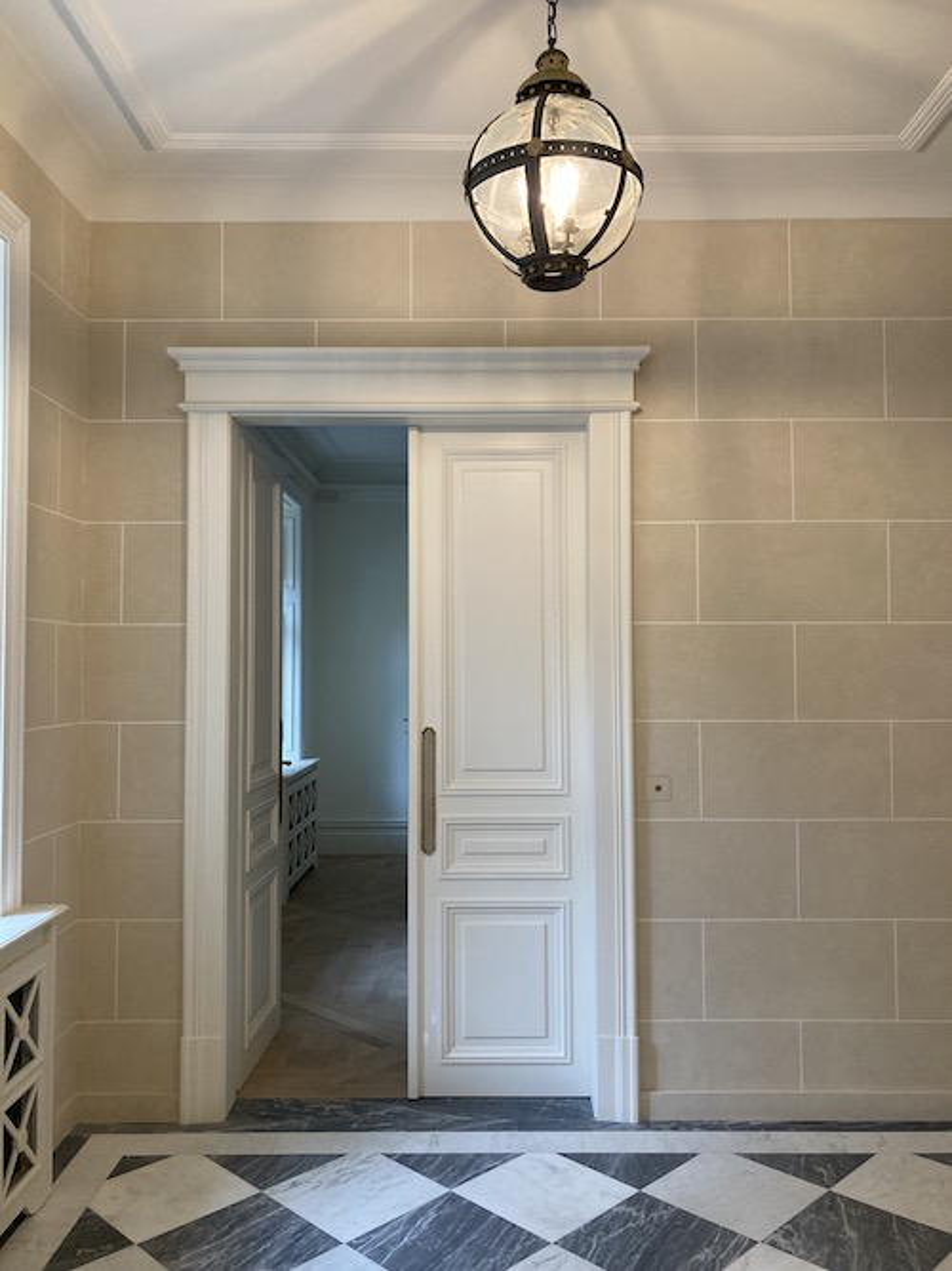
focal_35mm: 28
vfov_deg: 63.5
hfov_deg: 49.7
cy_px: 636
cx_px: 476
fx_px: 1027
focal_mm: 3.99
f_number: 1.8
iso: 125
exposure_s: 1/60
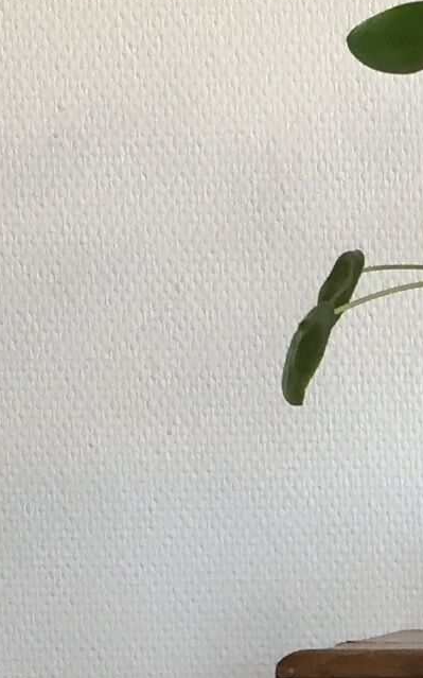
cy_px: 1021
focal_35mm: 157
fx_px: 2898
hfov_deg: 7.6
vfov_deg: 12.6
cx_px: 1123
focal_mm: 4.15
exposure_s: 1/33
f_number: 2.2
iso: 40
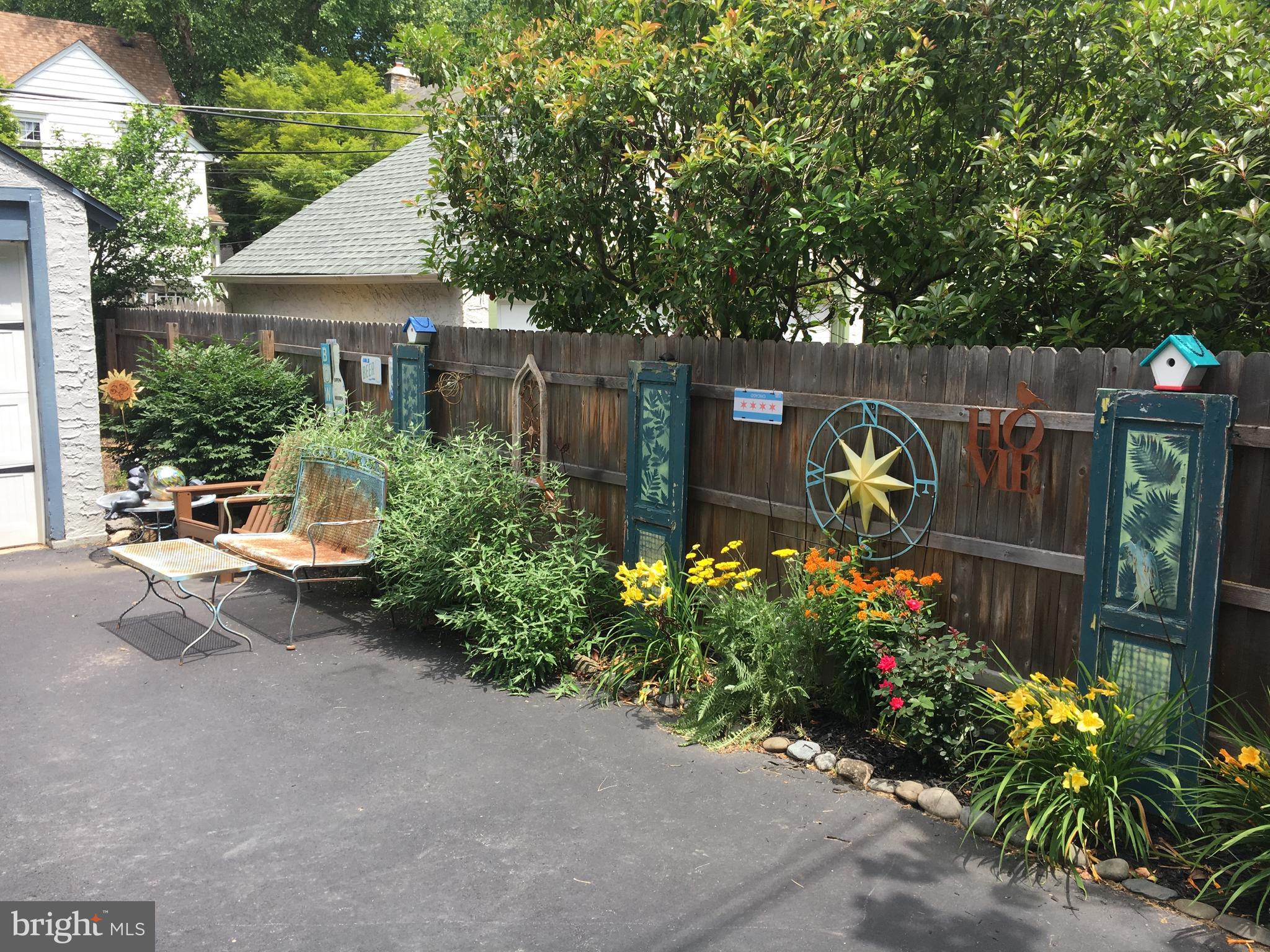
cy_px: 476
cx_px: 635
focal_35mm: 29
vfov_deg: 48.2
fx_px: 1064
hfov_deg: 61.7
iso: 25
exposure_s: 1/455
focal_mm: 4.15
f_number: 2.2
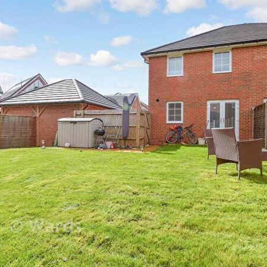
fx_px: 175
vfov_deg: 74.8
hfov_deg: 74.6
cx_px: 146
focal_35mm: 20
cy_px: 130
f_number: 8
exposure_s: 1/320
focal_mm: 10
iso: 160
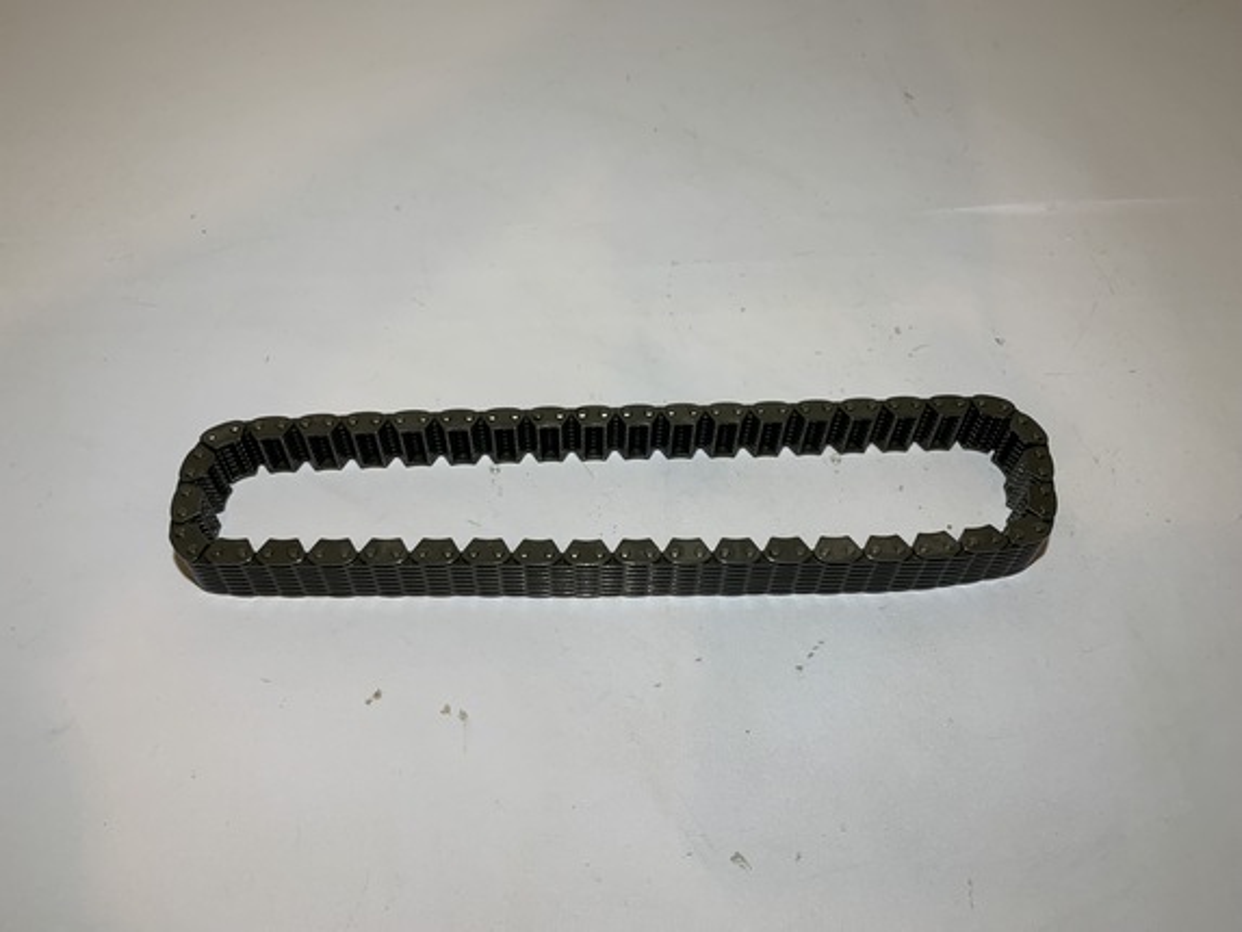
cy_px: 466
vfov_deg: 53.1
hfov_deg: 67.3
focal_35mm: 26
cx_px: 621
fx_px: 933
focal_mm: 4.25
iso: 50
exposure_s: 1/121
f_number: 1.8
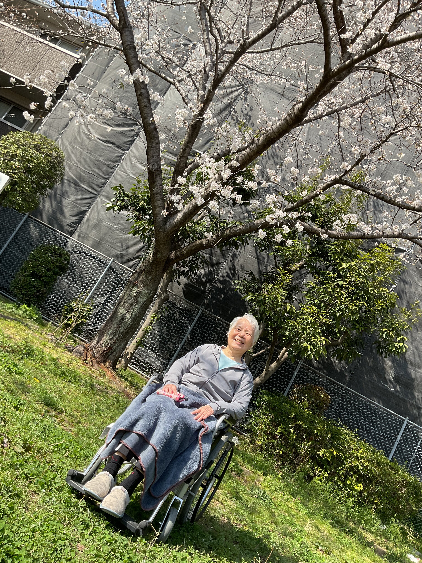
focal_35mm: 29
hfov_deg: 48.2
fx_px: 471
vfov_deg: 61.7
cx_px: 211
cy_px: 282
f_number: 1.8
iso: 16
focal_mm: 3
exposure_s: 1/842
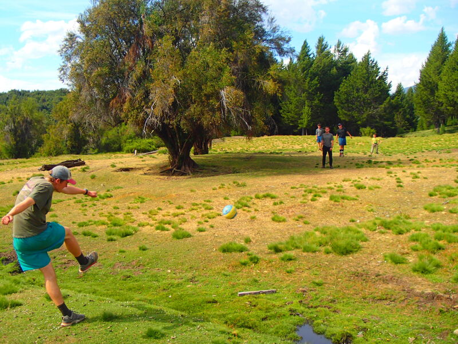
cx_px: 229
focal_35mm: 43
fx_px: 569
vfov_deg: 33.6
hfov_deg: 43.9
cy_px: 172
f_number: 4.8
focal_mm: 7.73
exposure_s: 1/400
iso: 100
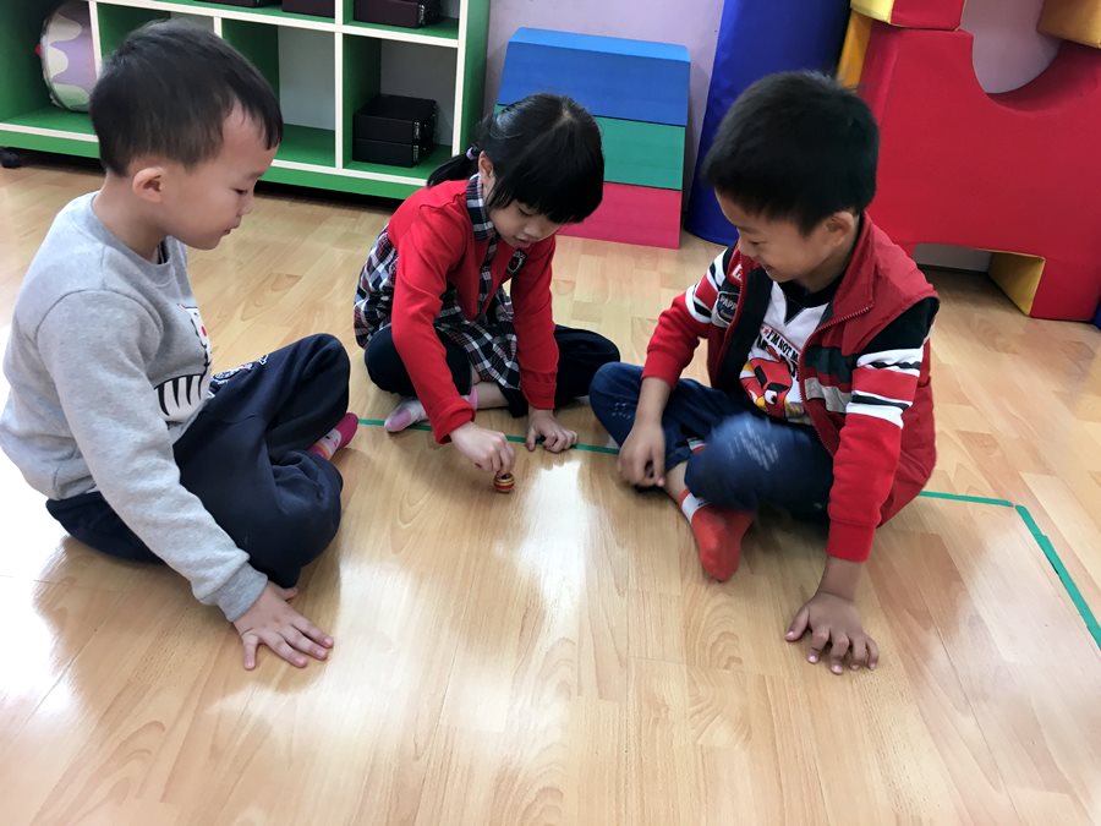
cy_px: 413
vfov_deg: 48.2
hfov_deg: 61.7
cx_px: 550
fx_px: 922
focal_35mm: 29
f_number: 2.2
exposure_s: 1/30
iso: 50
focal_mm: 4.15
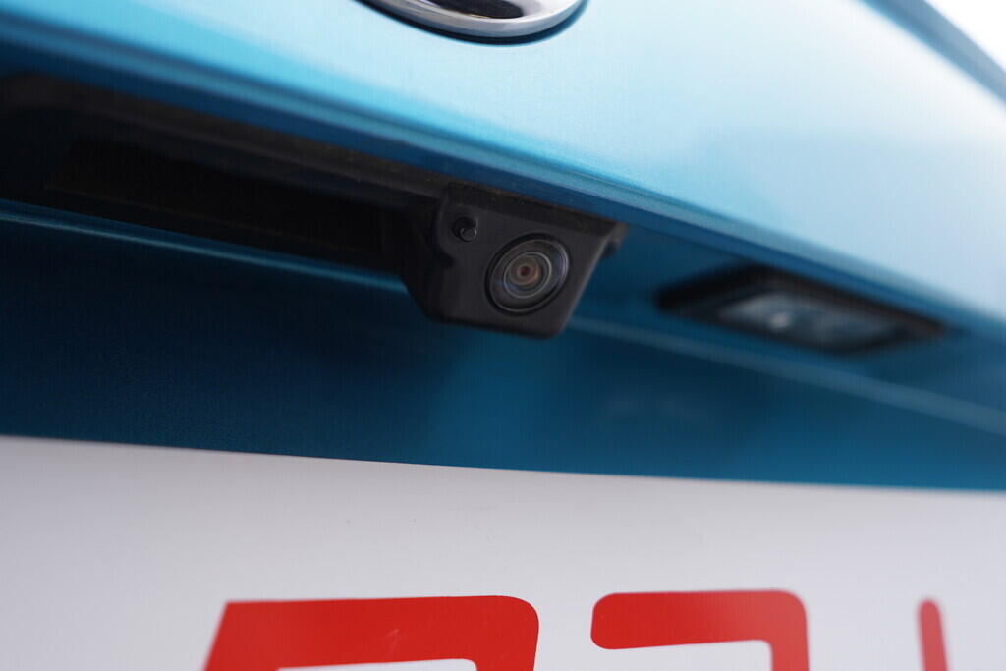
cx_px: 503
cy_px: 336
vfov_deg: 36.9
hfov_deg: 53.1
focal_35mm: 36
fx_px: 1006
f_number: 3.2
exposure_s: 1/40
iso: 125
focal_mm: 24
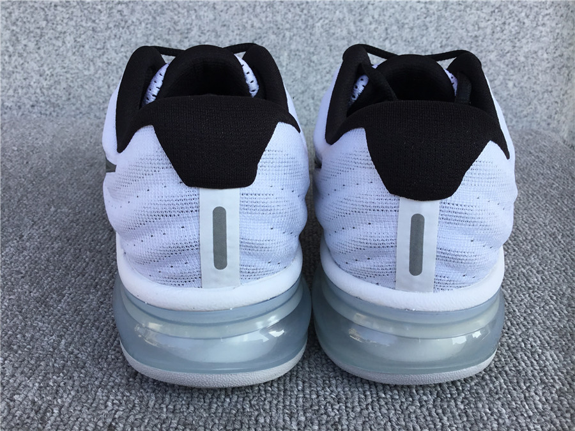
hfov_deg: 58.4
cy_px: 216
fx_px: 515
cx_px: 288
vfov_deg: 45.4
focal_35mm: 31
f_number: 2.4
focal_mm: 3.3
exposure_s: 1/369
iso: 25
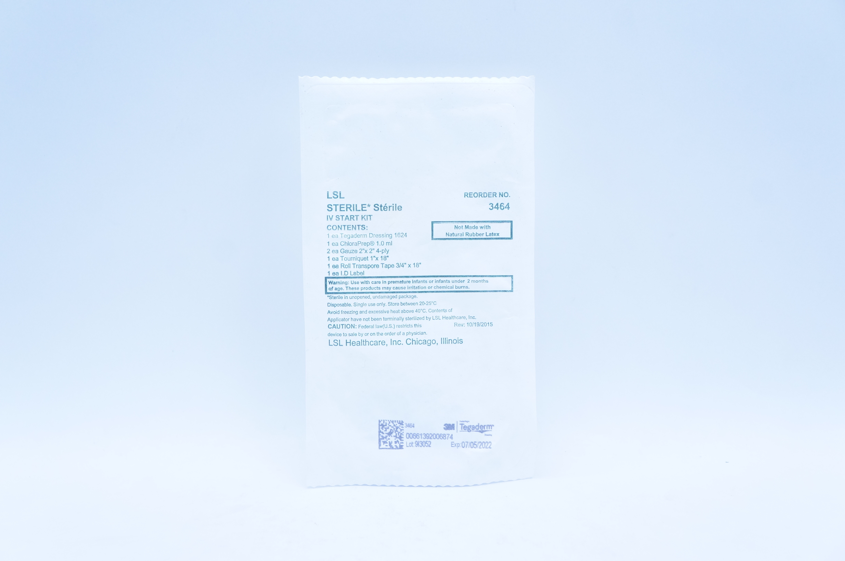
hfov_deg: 45.0
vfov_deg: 30.8
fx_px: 1020
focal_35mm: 44
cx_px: 422
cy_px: 280
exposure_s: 1/125
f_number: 5.6
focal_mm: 29
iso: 800
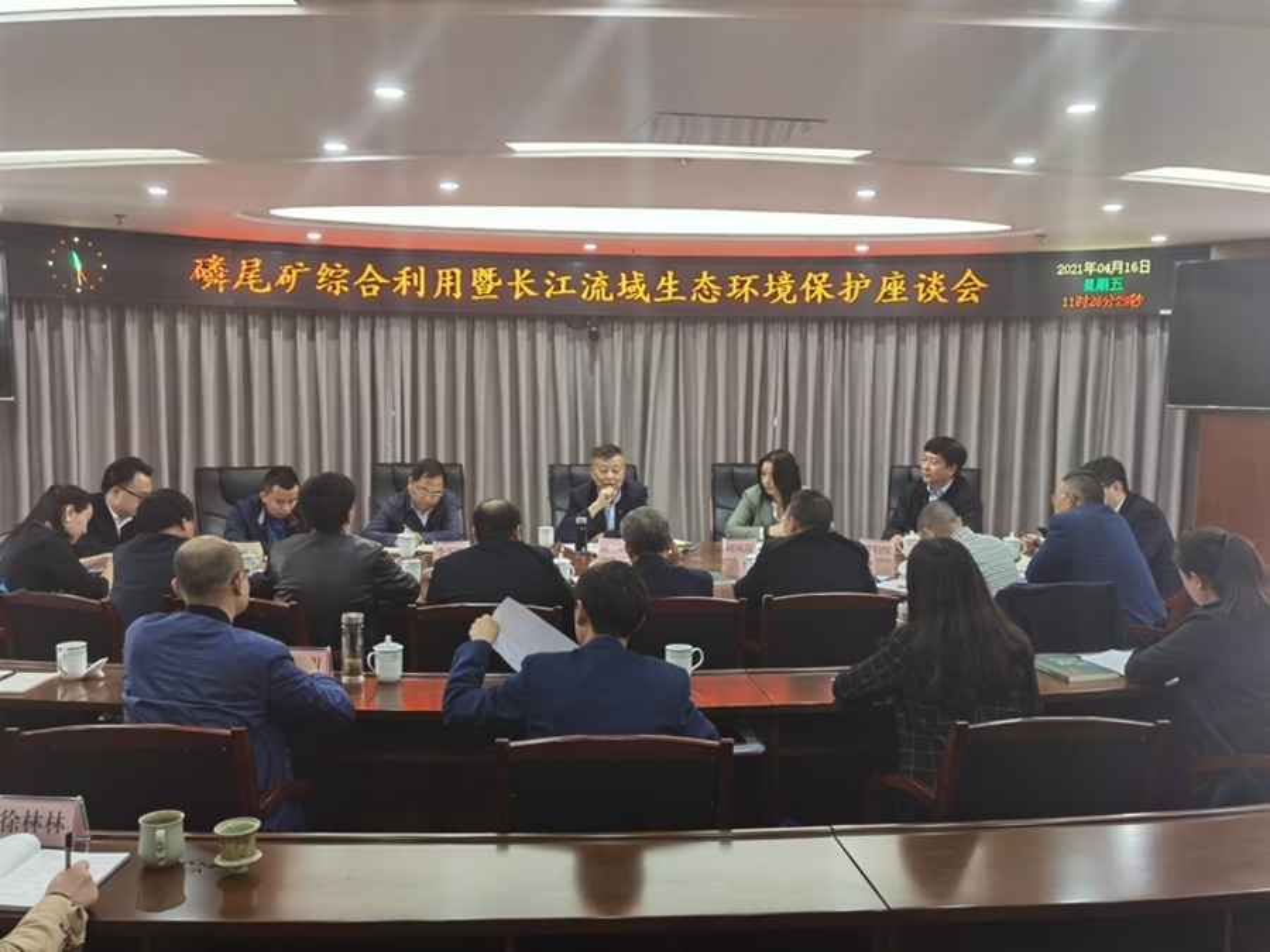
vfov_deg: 40.7
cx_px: 635
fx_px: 1284
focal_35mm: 35
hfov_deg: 52.6
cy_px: 476
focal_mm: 6.71
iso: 100
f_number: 1.9
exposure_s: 1/100
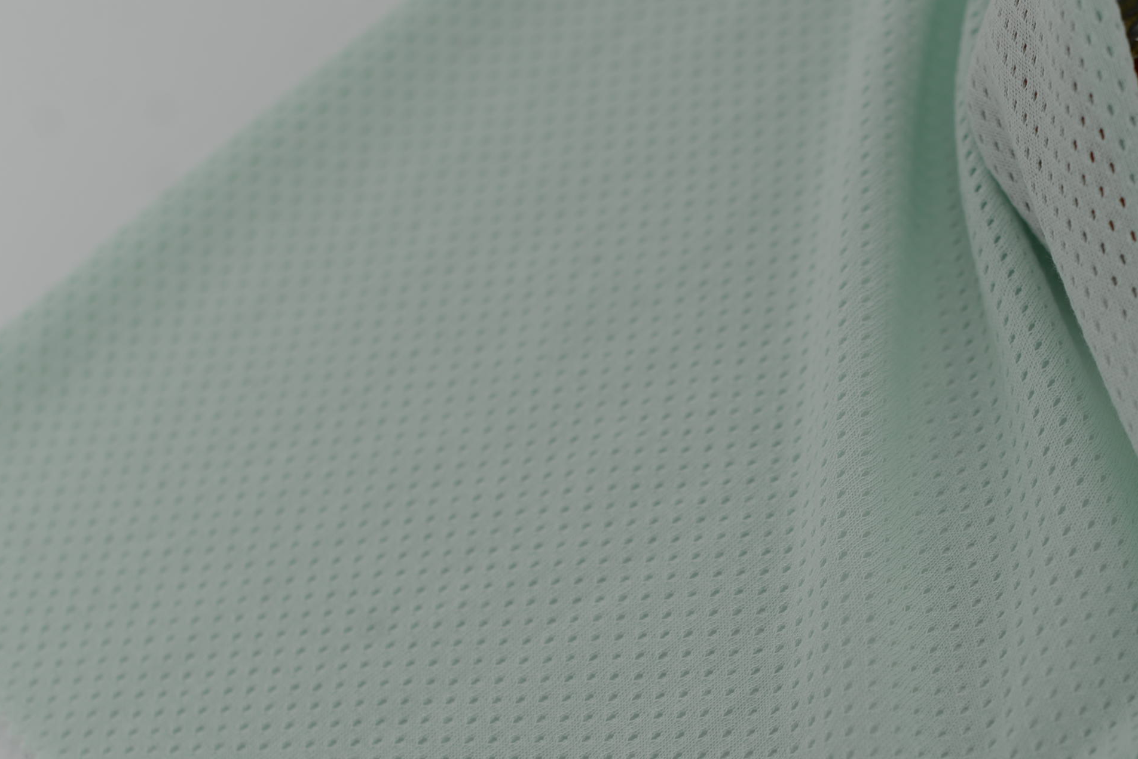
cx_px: 825
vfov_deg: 17.2
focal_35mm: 79
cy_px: 566
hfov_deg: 25.4
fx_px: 2498
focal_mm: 50
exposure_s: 1/400
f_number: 3.5
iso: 100
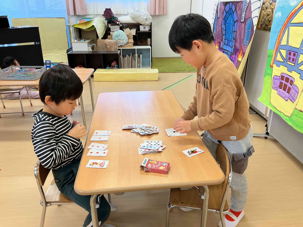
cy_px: 114
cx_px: 152
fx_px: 254
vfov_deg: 48.2
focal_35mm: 29
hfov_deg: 61.7
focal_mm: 3
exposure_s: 1/100
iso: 50
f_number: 1.8
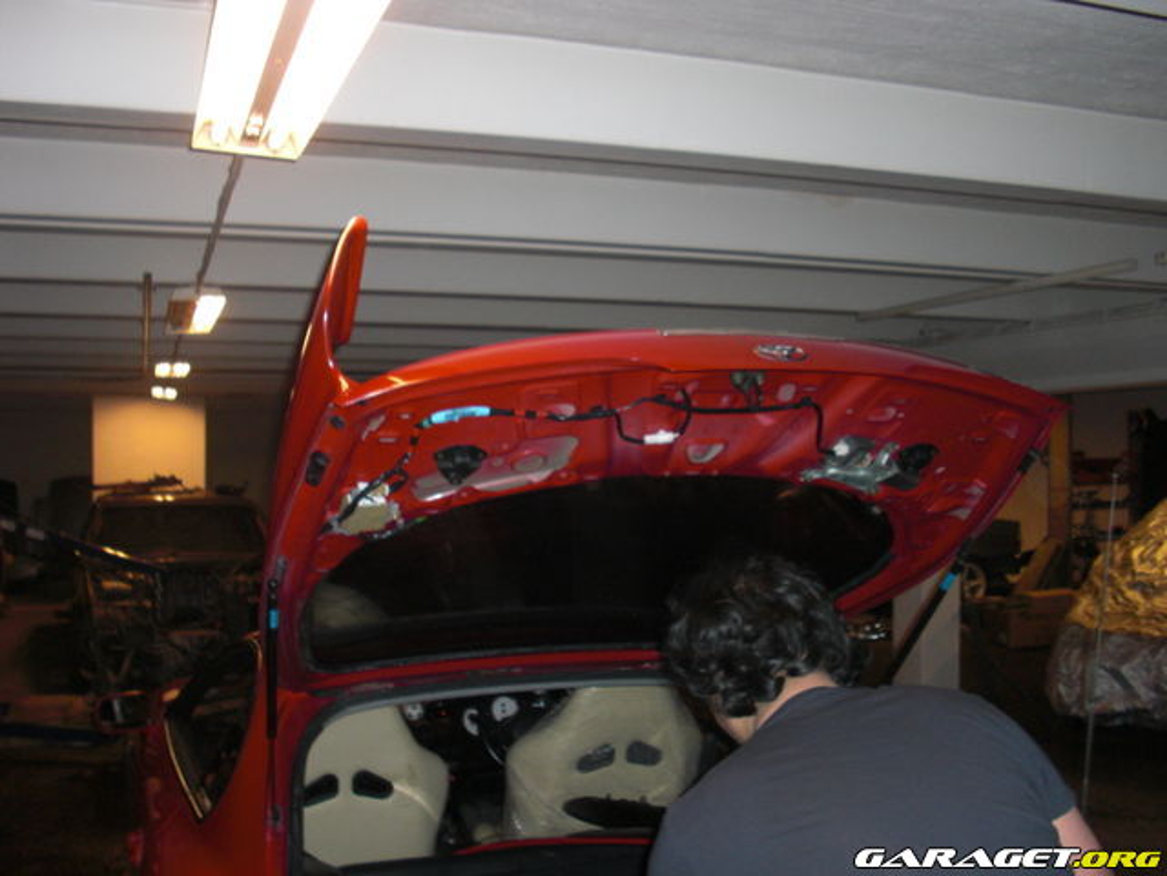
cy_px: 438
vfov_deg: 39.7
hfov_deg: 51.4
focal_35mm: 36
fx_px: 1214
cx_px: 584
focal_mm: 6.3
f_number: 2.8
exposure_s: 1/60
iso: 200
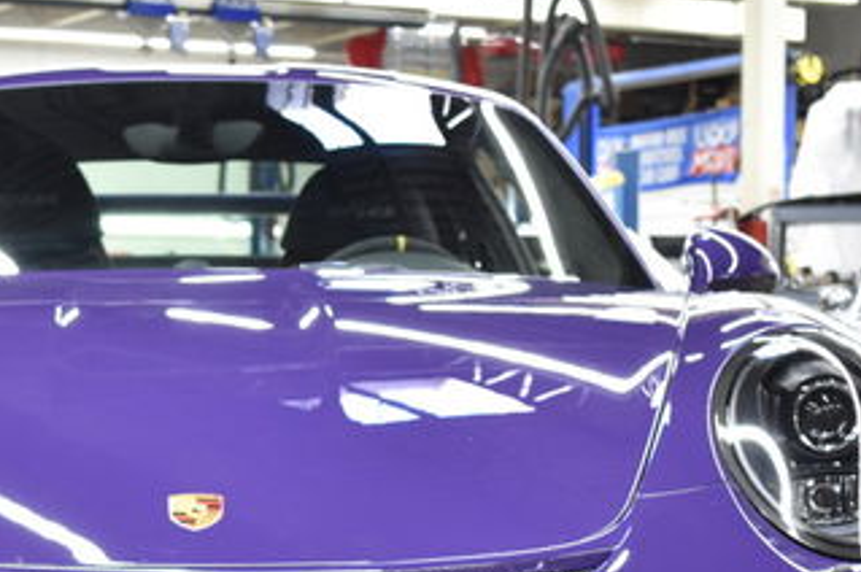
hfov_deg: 21.4
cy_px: 653
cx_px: 170
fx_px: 2246
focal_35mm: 94
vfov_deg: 14.2
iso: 900
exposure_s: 1/40
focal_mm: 26
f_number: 4
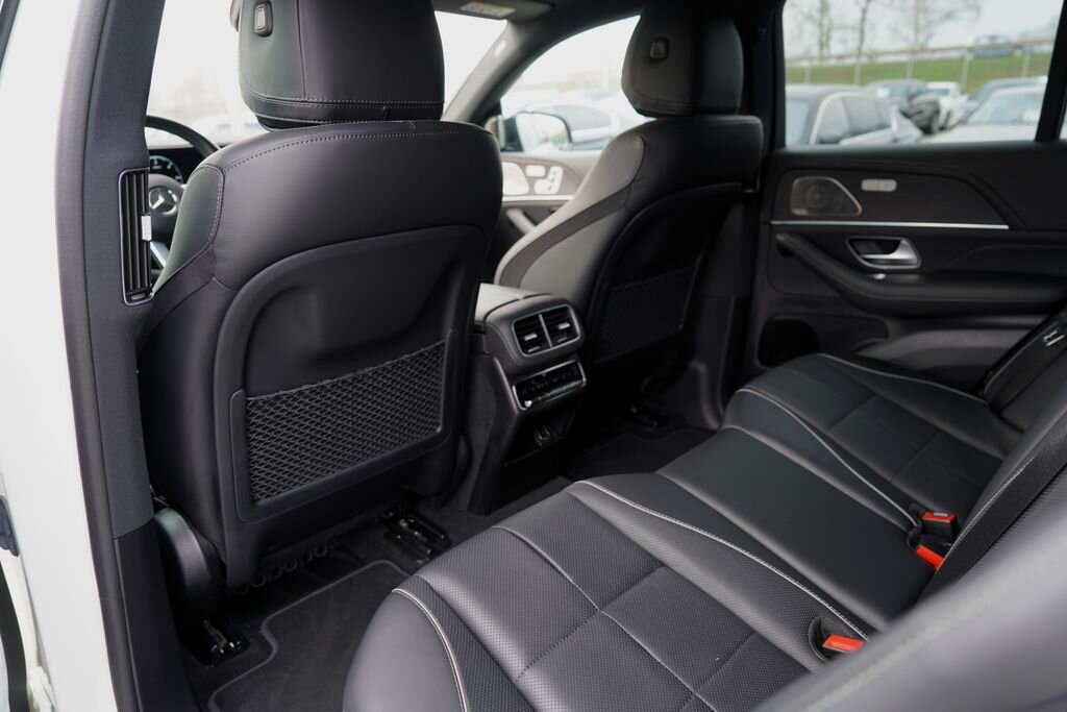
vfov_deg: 53.1
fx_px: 711
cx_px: 534
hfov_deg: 73.7
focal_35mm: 24
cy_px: 356
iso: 100
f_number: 3.5
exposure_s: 1/50
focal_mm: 24
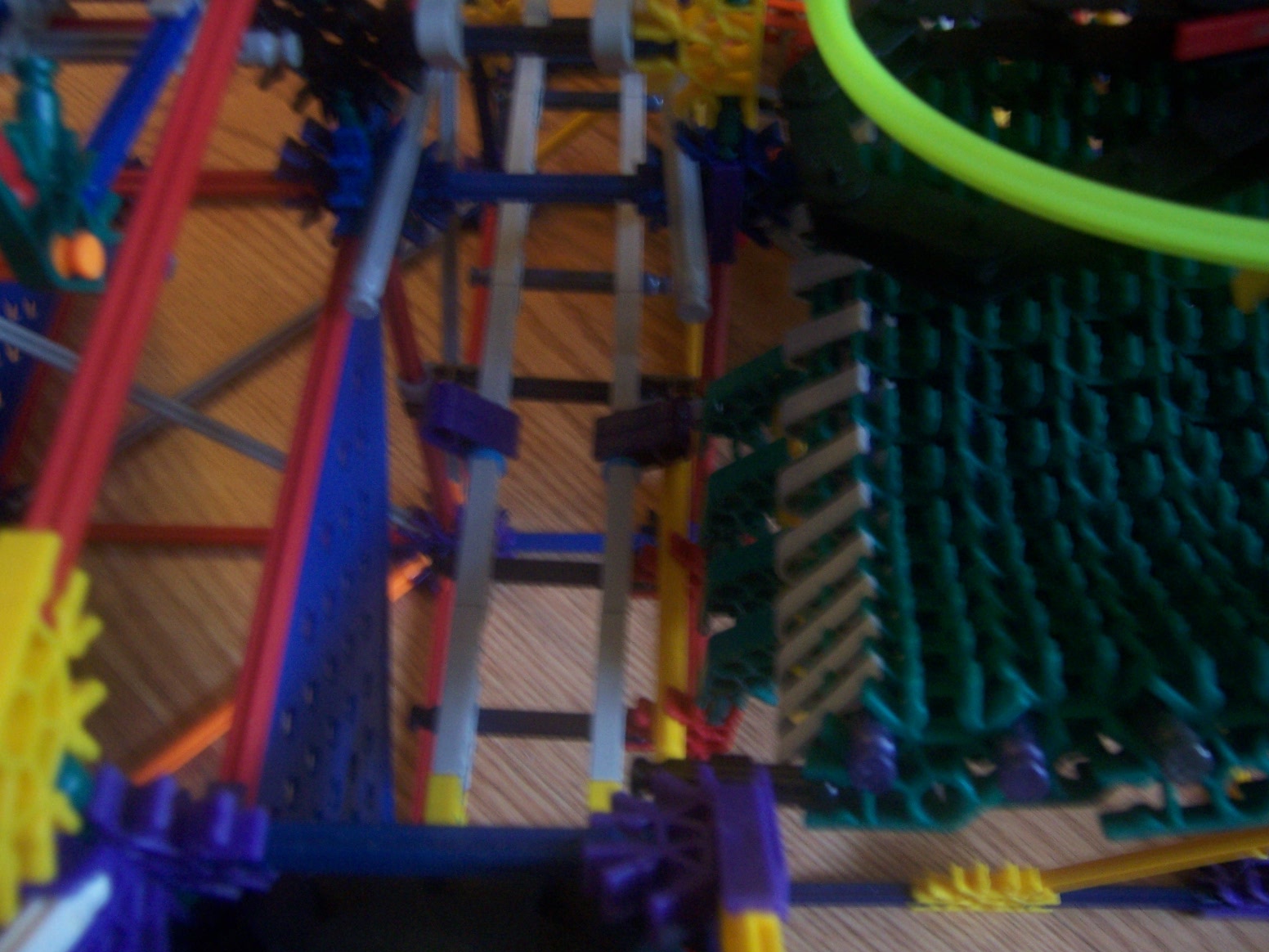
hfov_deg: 55.4
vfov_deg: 42.9
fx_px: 1210
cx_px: 634
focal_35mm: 33
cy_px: 476
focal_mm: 5.5
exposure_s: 1/8
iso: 140
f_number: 3.4
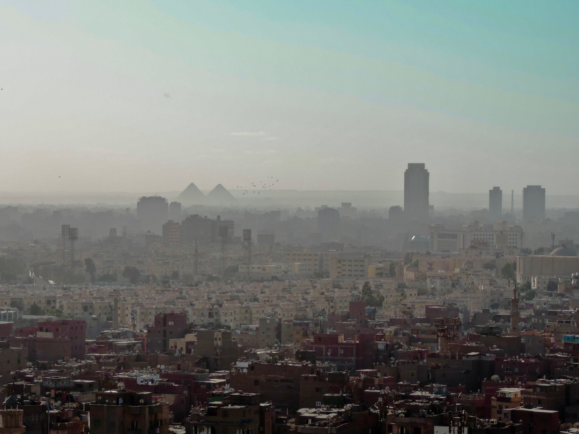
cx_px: 290
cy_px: 217
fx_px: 2007
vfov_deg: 12.3
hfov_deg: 16.4
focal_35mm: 120
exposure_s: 1/800
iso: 80
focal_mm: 21.4
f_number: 4.2
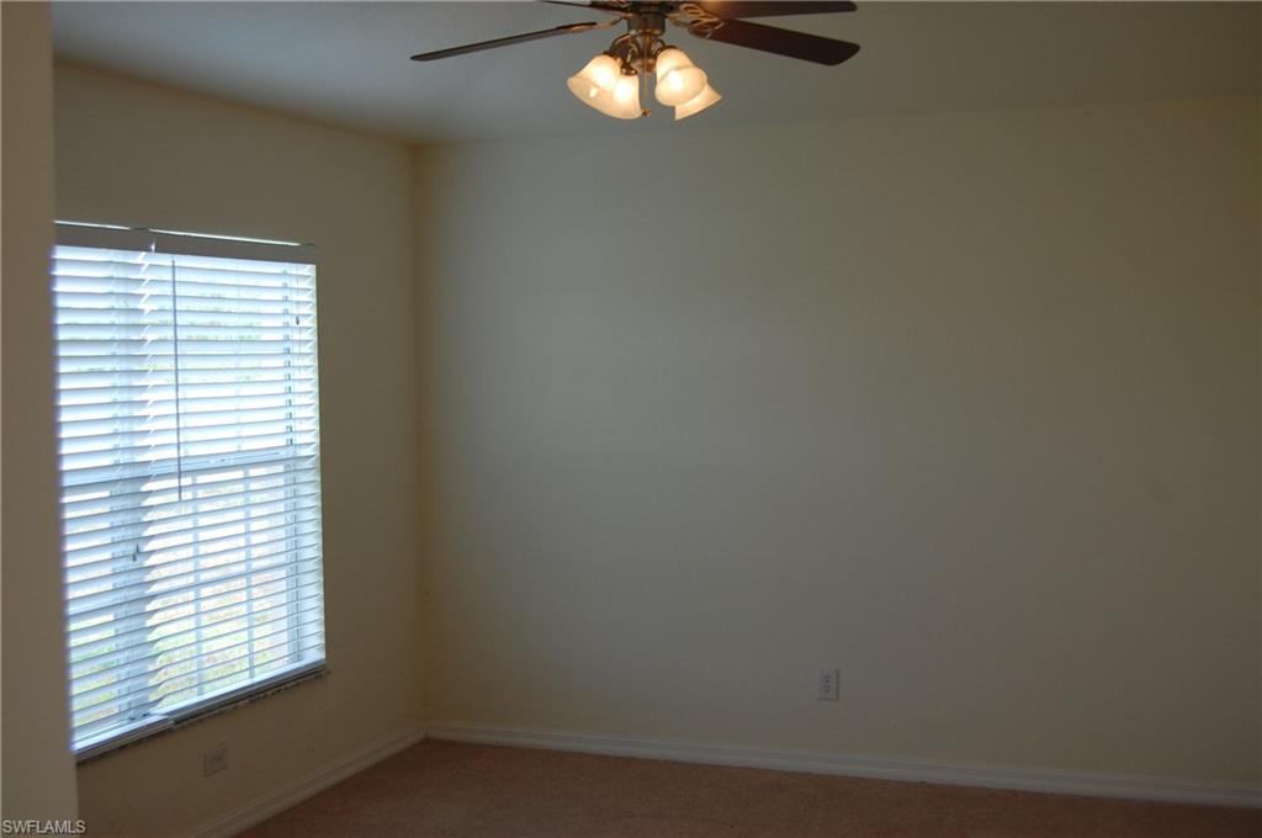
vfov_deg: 29.8
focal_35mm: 45
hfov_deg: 43.7
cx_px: 631
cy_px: 419
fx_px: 1575
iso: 400
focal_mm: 30
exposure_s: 1/80
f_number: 4.5
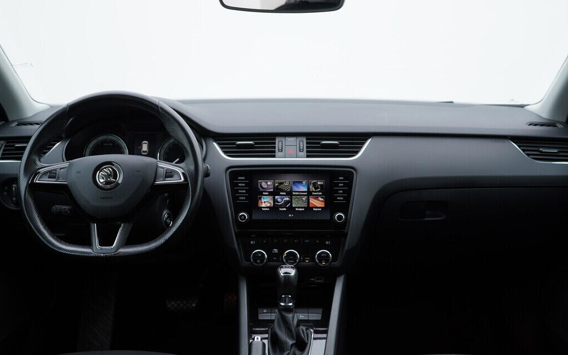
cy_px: 184
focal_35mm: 37
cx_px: 285
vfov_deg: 34.4
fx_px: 573
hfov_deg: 52.7
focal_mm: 24
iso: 125
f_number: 3.2
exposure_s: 1/50
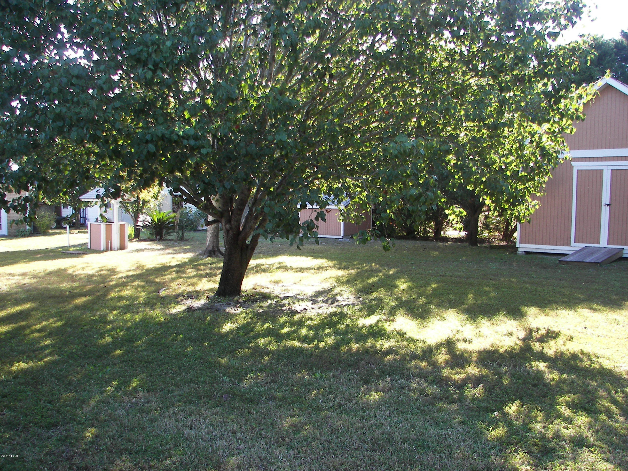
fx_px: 653
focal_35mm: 36
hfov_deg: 51.4
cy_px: 236
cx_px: 314
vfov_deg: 39.7
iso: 50
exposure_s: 1/80
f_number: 2.8
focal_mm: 6
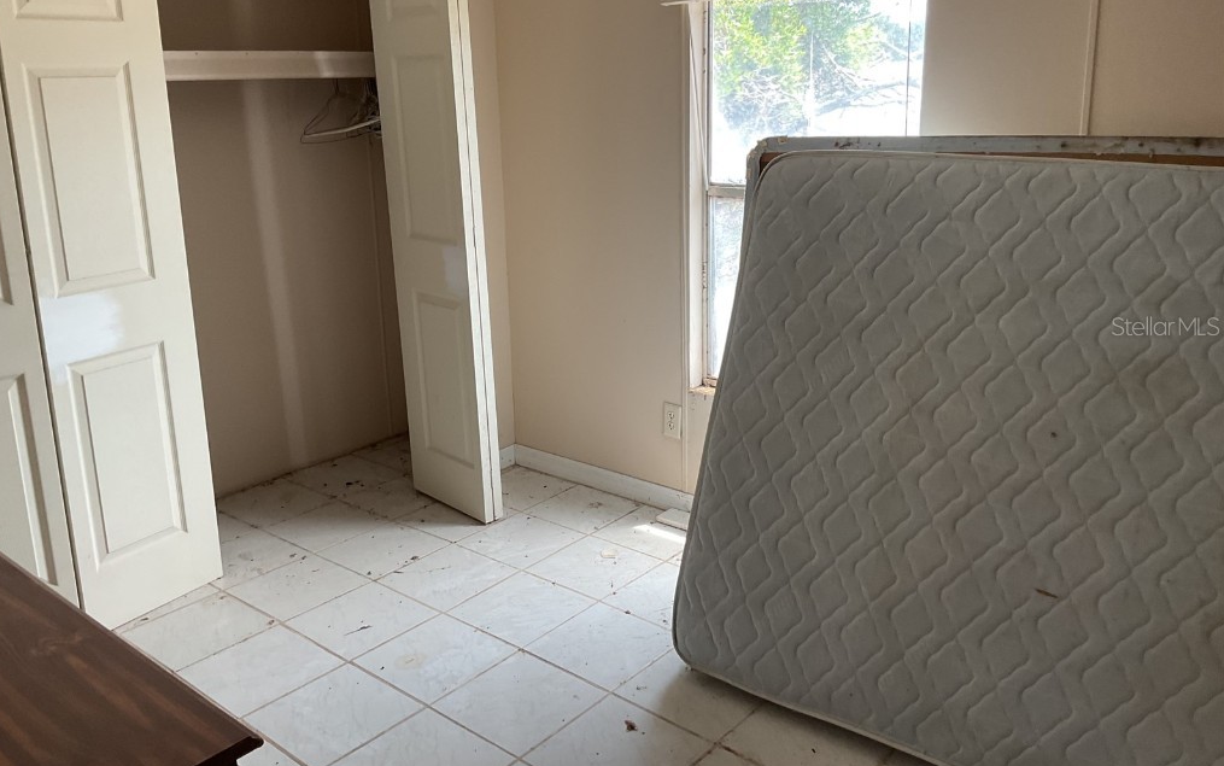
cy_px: 326
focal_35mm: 31
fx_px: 1034
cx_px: 608
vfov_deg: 40.5
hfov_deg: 61.2
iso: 50
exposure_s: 1/120
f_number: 1.8
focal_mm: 3
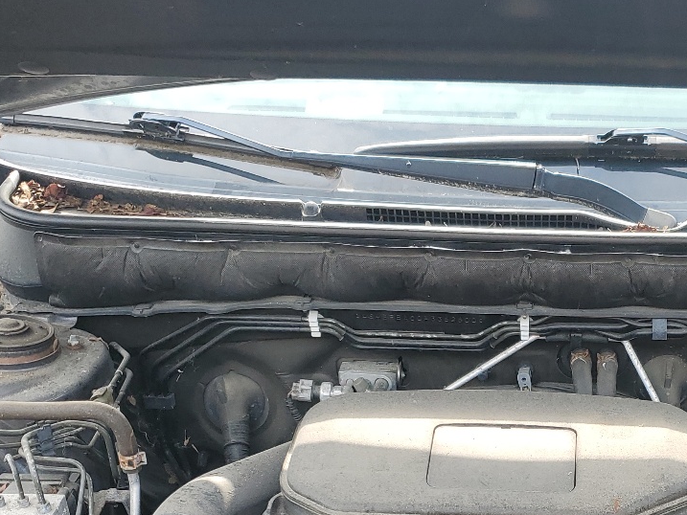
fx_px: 1151
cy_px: 494
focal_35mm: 58
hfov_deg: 32.5
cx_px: 532
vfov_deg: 24.3
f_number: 1.5
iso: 50
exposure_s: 1/345
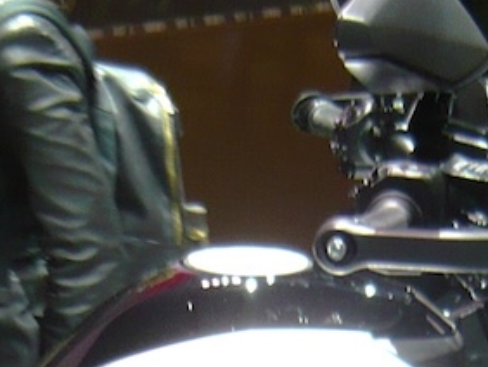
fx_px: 2624
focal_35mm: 186
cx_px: 133
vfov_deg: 7.7
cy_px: 708
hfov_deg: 10.6
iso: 100
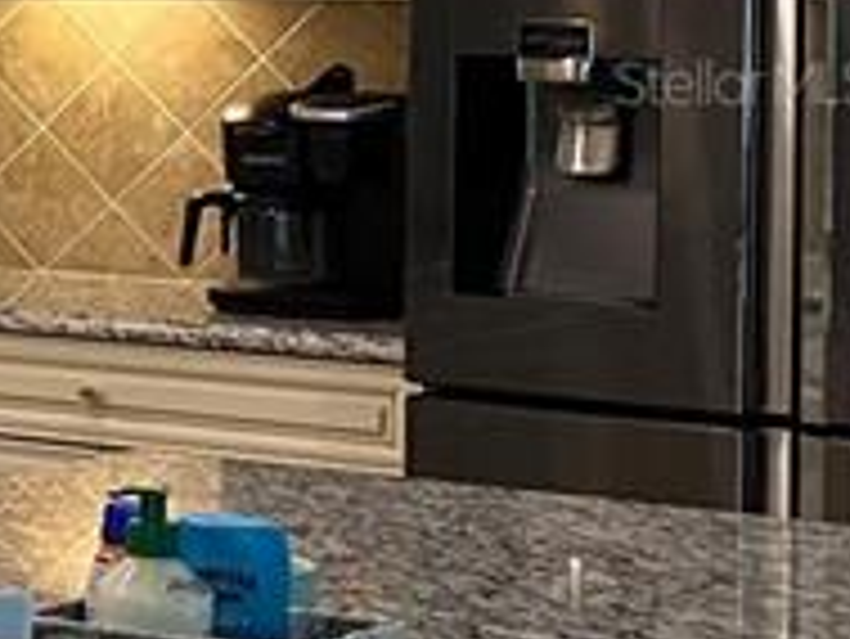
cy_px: 81
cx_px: -1417
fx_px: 3464
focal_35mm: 141
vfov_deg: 10.5
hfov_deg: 11.0
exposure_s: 1/60
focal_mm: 4.25
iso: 125
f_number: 1.8
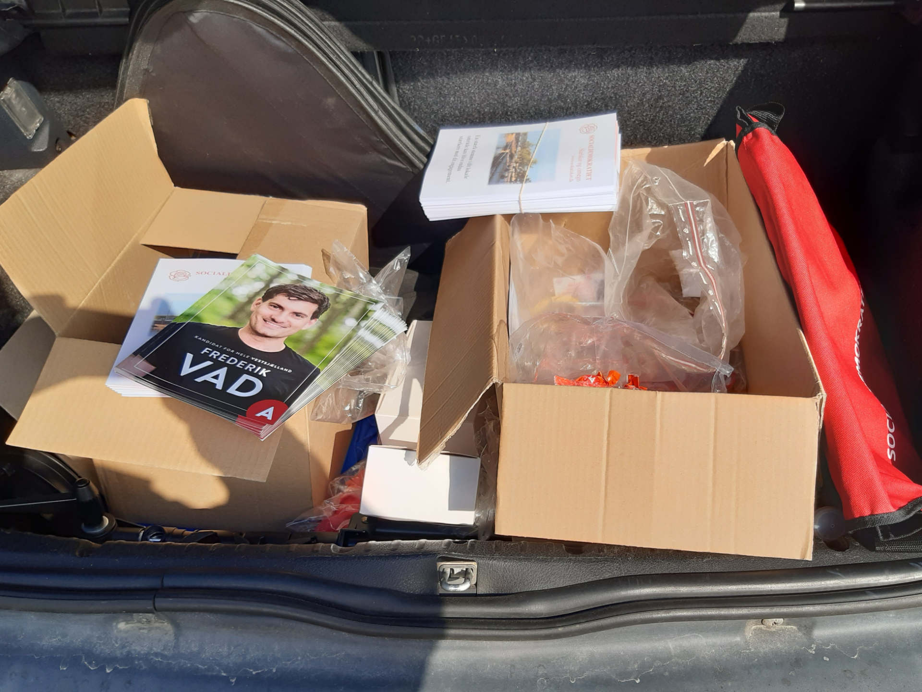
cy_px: 346
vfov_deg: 53.1
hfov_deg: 67.3
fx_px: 693
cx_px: 461
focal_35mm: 26
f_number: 1.7
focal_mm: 3.9
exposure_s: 1/1323
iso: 40
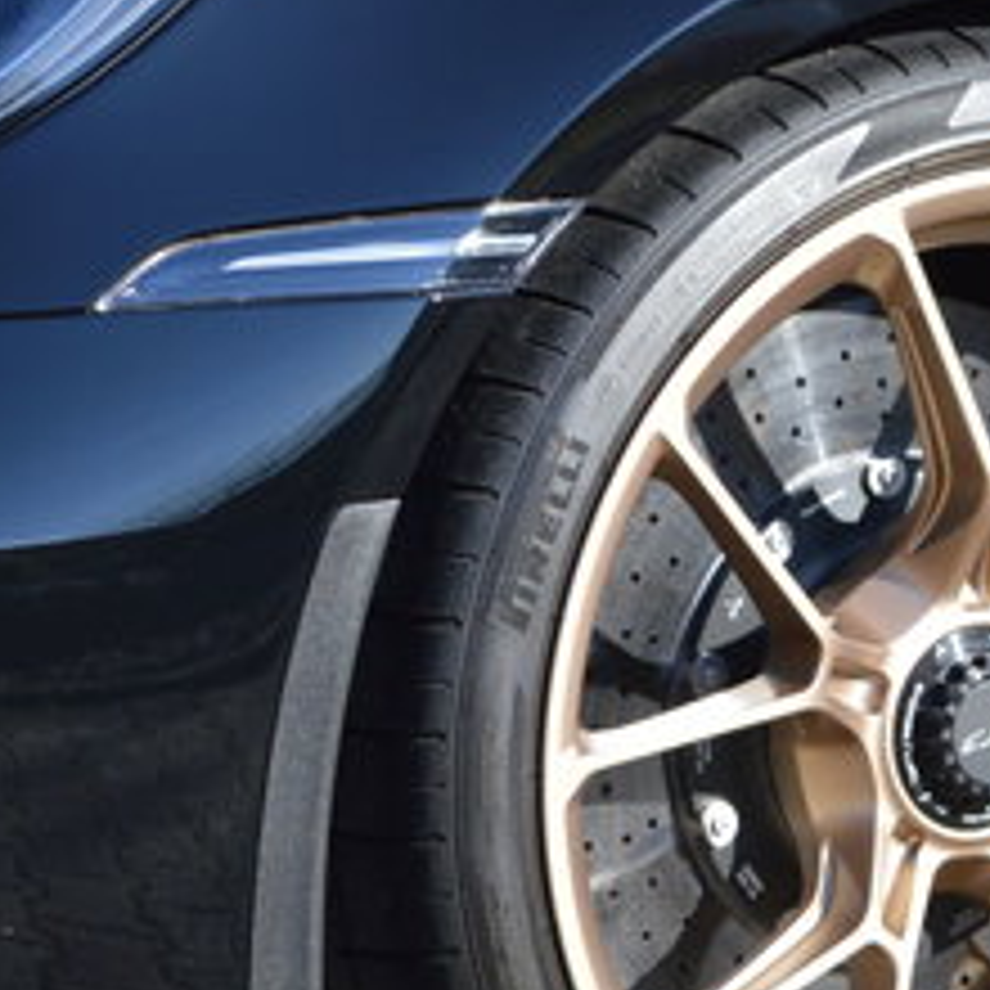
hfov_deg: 8.5
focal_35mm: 205
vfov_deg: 8.5
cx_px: 122
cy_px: 547
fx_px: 6633
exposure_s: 1/160
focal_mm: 46
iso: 100
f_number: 6.3
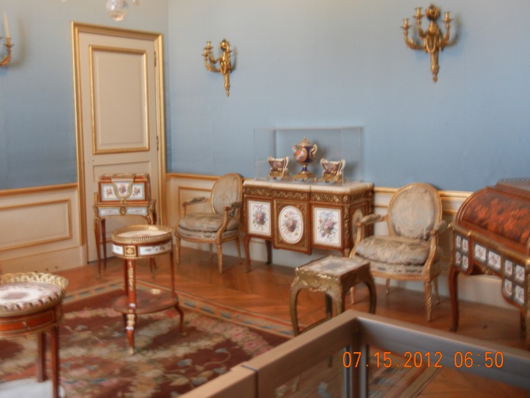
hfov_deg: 49.9
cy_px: 165
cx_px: 216
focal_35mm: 37
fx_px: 567
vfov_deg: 38.6
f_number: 3.5
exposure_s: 1/1.3
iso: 200
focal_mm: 5.4
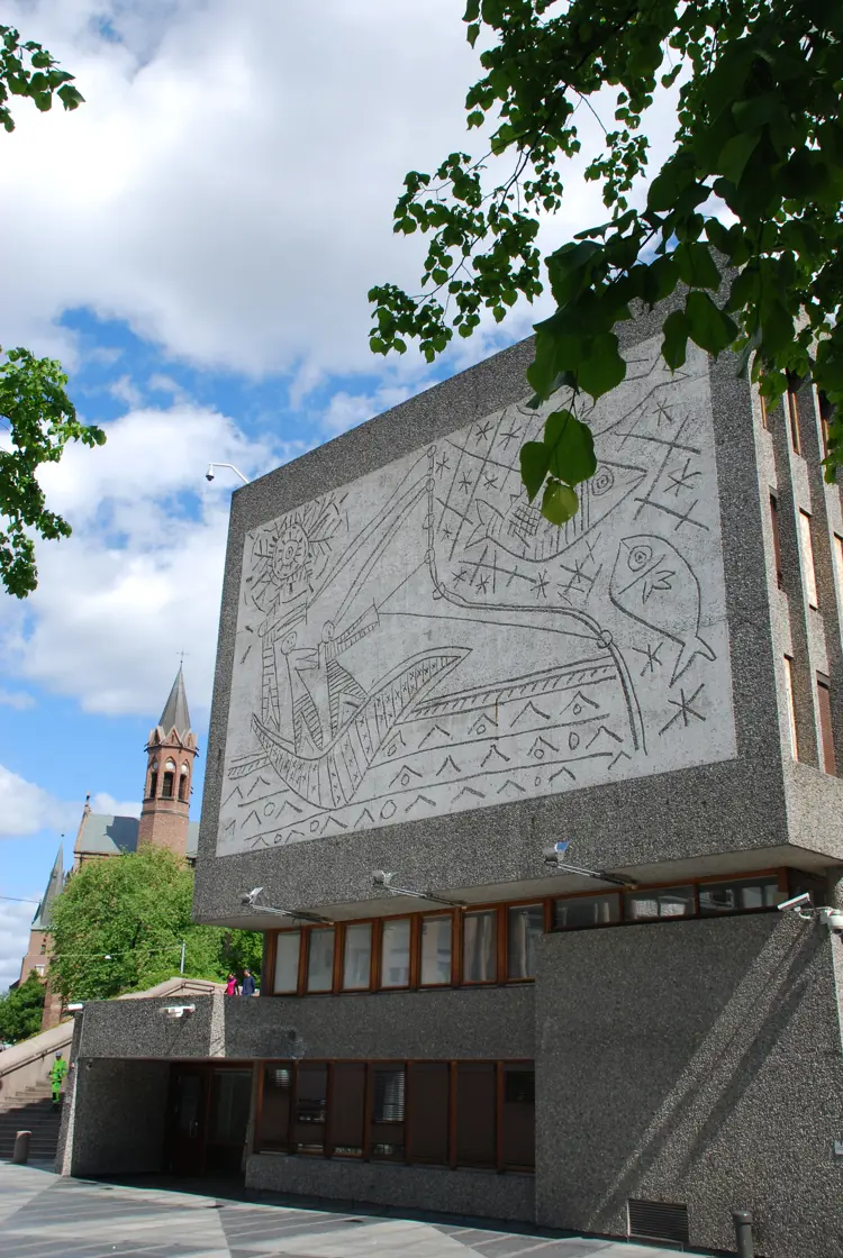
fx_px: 1155
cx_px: 422
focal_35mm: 33
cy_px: 629
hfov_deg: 40.1
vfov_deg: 57.2
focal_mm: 22
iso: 200
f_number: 10
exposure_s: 1/200
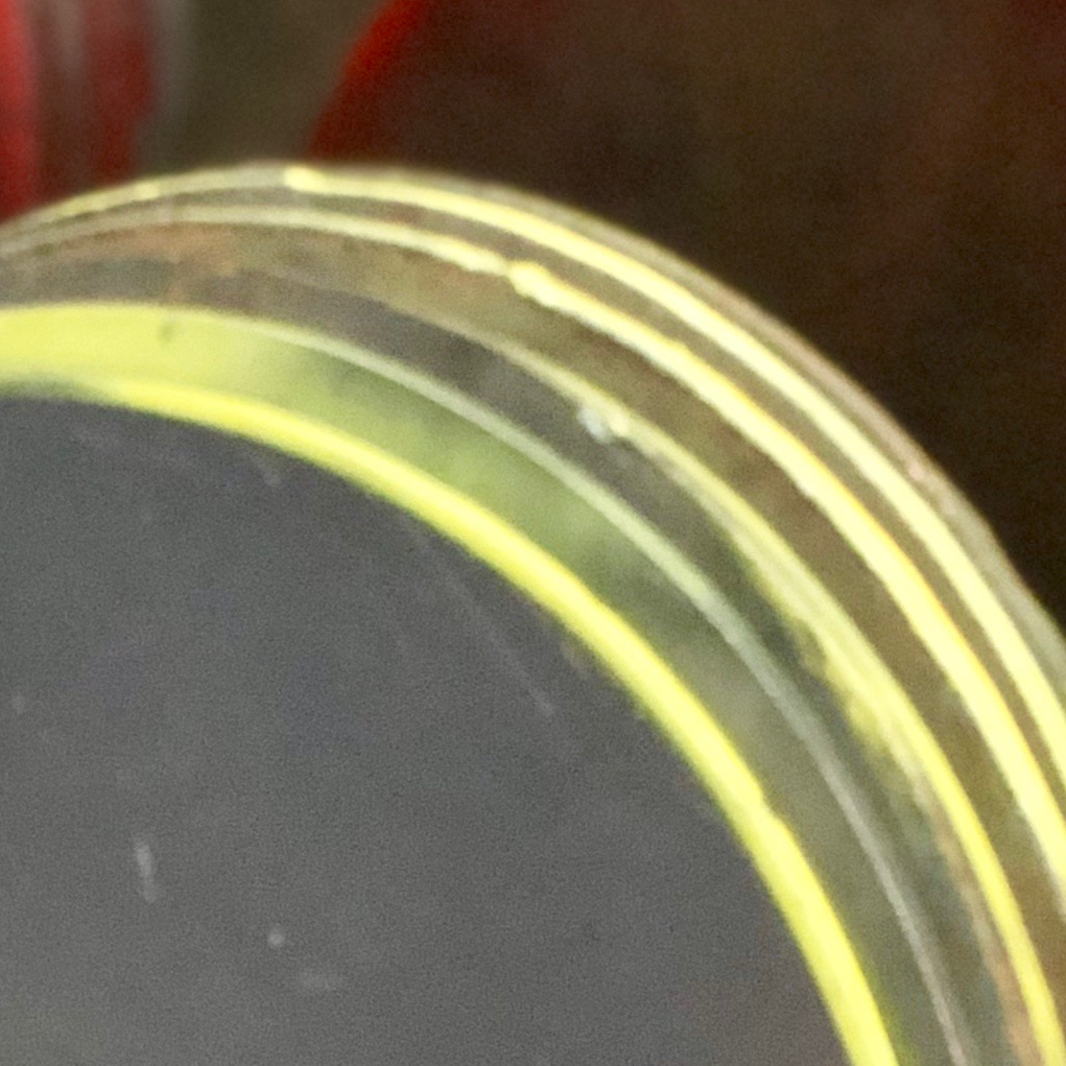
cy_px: -237
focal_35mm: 199
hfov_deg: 8.8
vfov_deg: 8.7
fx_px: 6933
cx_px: 659
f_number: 2.8
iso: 800
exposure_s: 1/30
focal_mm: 6.6
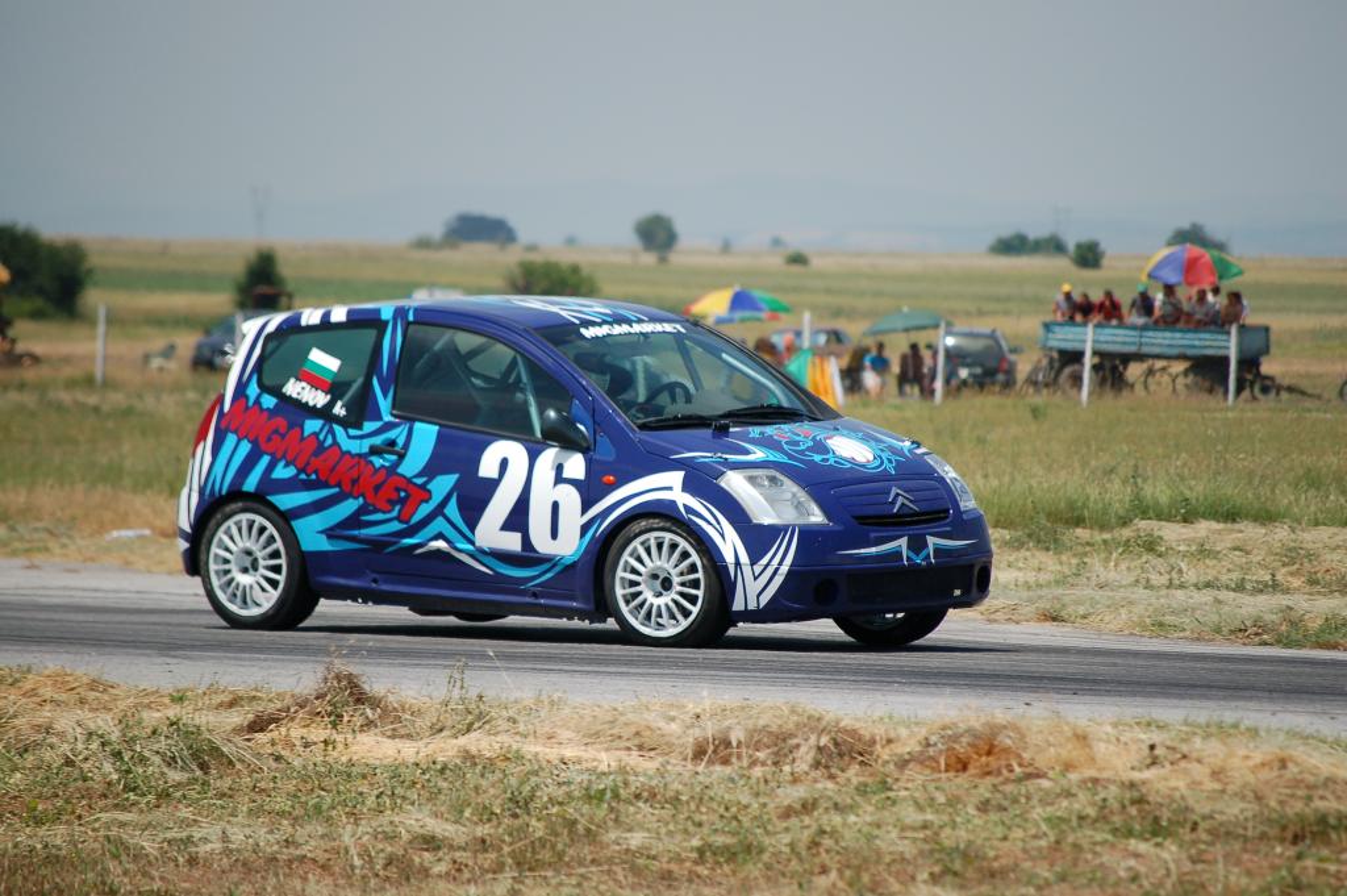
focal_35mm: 270
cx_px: 674
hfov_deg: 7.6
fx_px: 10094
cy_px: 448
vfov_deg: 5.1
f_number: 5.6
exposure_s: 1/1000
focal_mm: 180
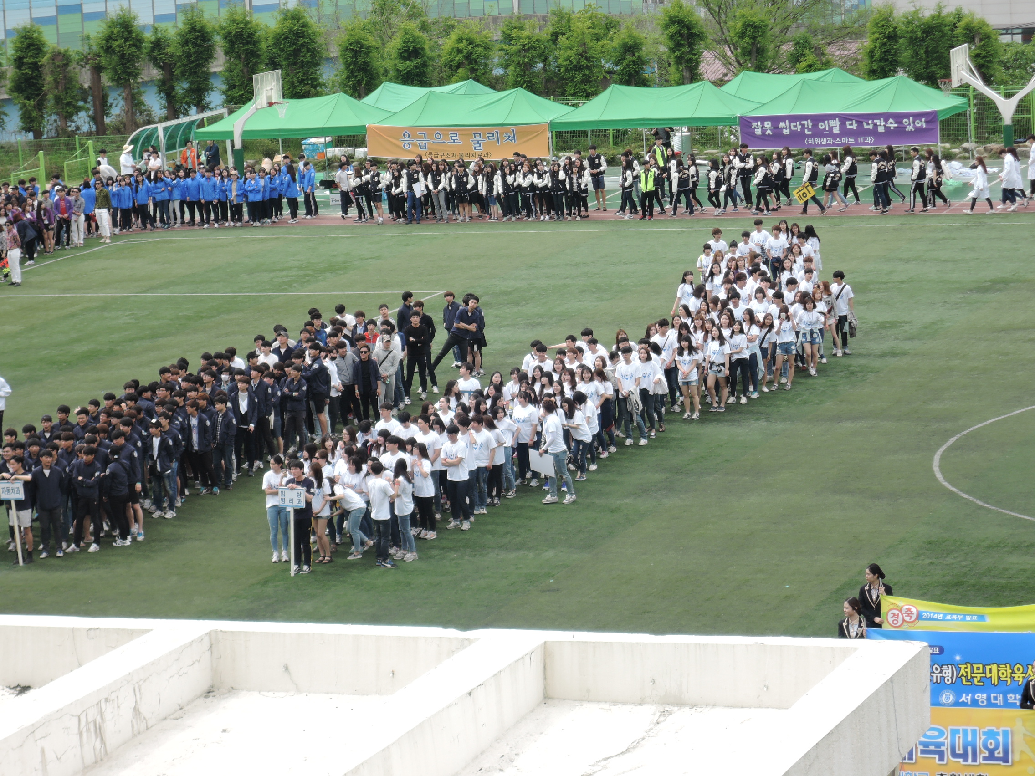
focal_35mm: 120
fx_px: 3588
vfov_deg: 12.3
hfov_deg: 16.4
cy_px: 388
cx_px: 518
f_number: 5.6
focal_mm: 25.5
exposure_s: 1/160
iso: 80
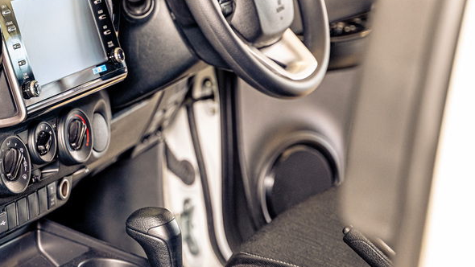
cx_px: 72
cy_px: 43
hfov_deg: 17.9
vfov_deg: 10.2
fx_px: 1486
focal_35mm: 118
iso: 1250
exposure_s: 1/125
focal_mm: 65
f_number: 3.2
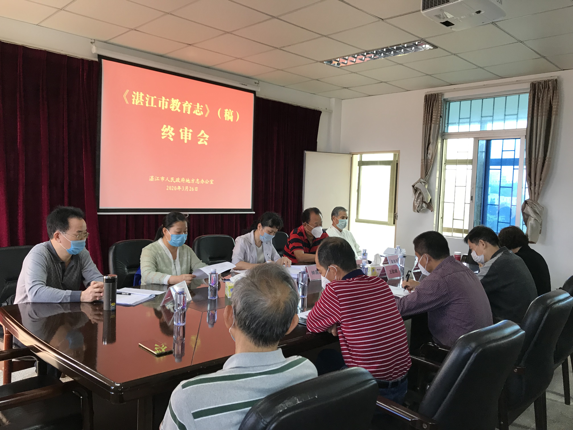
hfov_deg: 63.4
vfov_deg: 49.7
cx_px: 286
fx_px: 463
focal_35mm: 28
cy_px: 215
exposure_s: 1/33
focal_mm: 3.99
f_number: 1.8
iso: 32
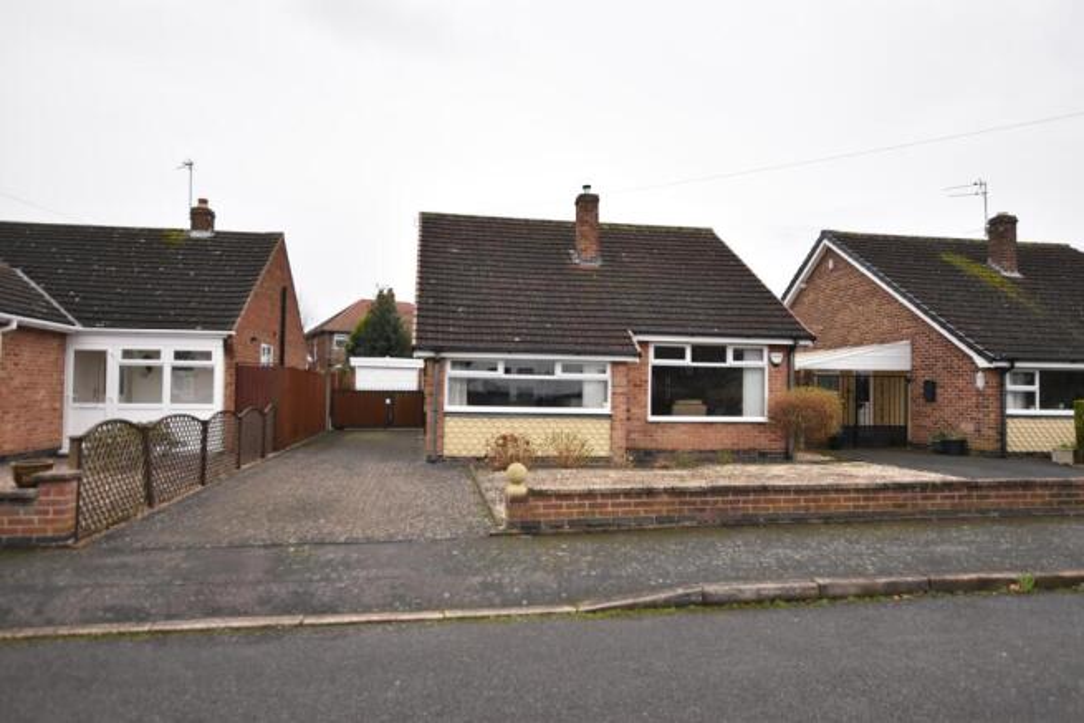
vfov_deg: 53.2
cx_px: 542
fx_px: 723
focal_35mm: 24
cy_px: 362
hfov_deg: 73.7
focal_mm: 16
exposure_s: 1/4000
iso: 1600
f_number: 3.5
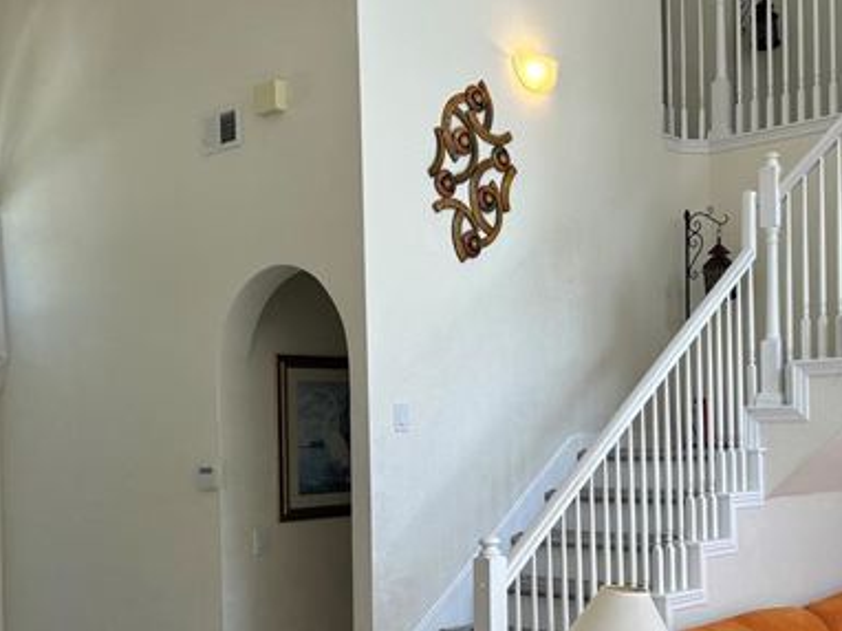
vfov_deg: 29.9
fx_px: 1167
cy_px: 439
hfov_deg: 38.9
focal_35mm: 48
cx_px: 598
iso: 32
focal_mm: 5.7
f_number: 1.5
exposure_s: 1/120
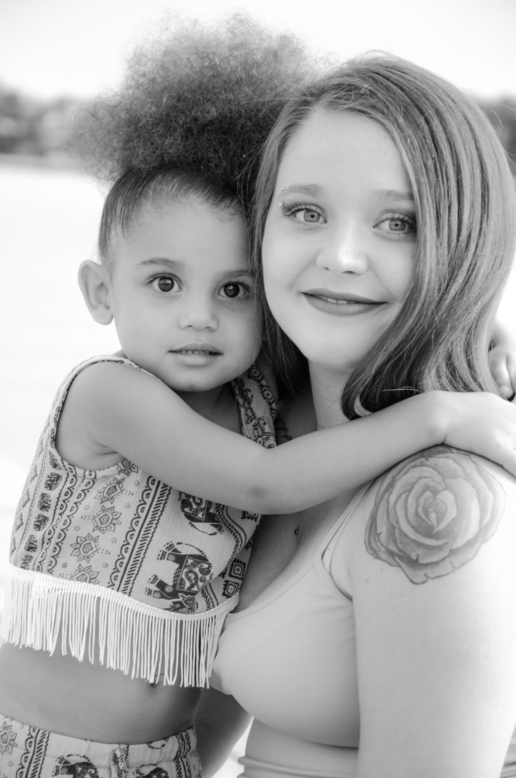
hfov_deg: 10.1
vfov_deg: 15.2
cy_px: 389
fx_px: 2915
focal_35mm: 135
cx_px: 258
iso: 200
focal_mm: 90
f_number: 5.6
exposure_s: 1/125
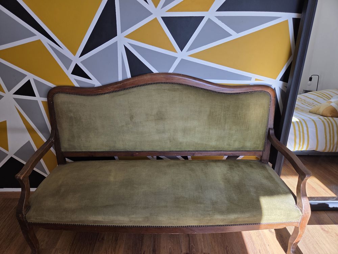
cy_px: 127
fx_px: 225
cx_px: 169
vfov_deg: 58.9
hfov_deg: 73.9
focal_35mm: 23
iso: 80
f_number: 1.8
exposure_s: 1/563
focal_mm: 5.4
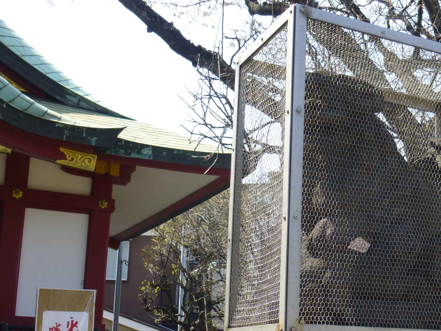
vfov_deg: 26.4
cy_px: 230
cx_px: 352
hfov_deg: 33.9
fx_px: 701
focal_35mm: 55
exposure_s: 1/400
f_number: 3.4
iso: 100
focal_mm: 5.6
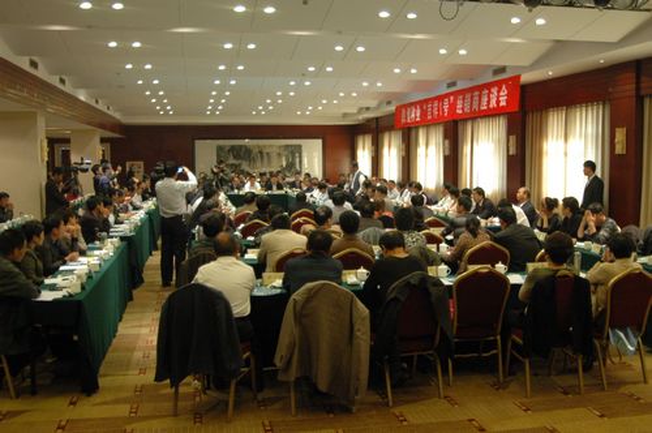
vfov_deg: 36.8
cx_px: 326
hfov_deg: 53.2
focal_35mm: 36
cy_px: 216
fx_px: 651
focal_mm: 24
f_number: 3.5
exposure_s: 1/30
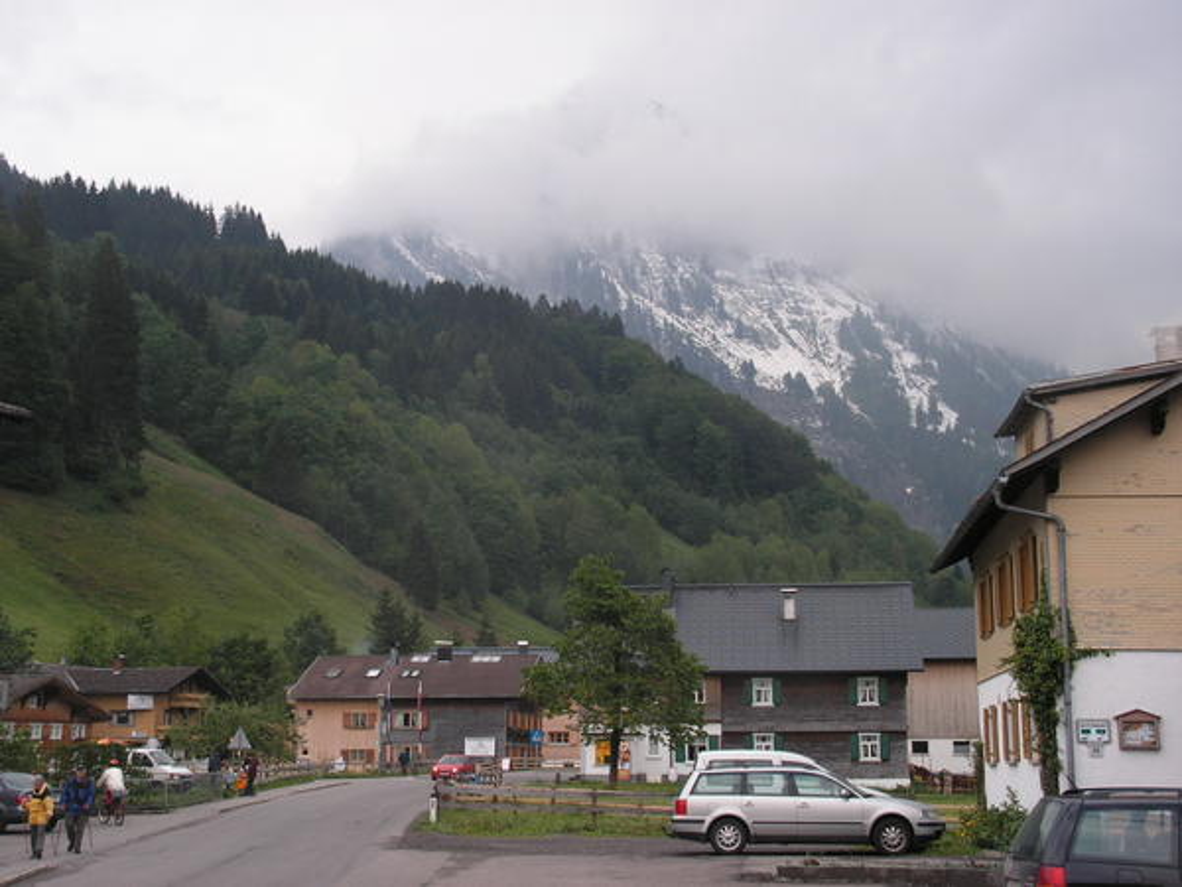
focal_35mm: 53
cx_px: 591
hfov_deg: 36.2
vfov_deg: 27.5
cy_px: 444
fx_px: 1810
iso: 50
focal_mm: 8.9
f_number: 3.2
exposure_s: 1/400
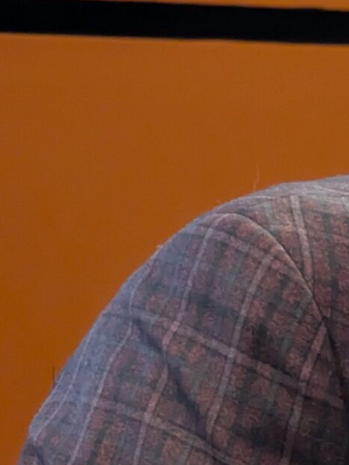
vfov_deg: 4.1
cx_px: 687
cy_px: 363
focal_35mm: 485
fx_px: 6515
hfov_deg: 3.0
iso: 830
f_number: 3.5
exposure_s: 1/45.8
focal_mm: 19
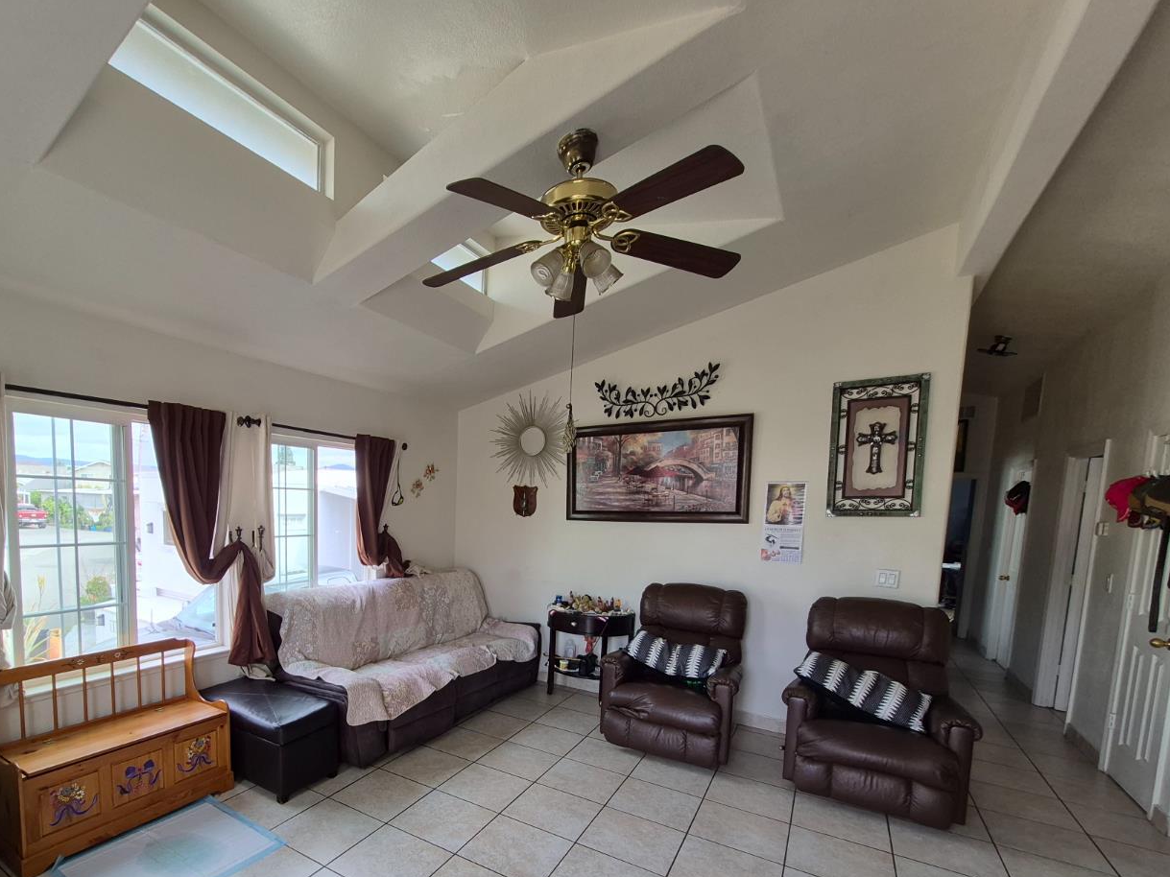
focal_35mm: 16
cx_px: 463
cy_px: 537
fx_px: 541
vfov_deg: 77.0
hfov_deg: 93.2
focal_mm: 1.74
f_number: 2.2
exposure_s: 1/120
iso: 50
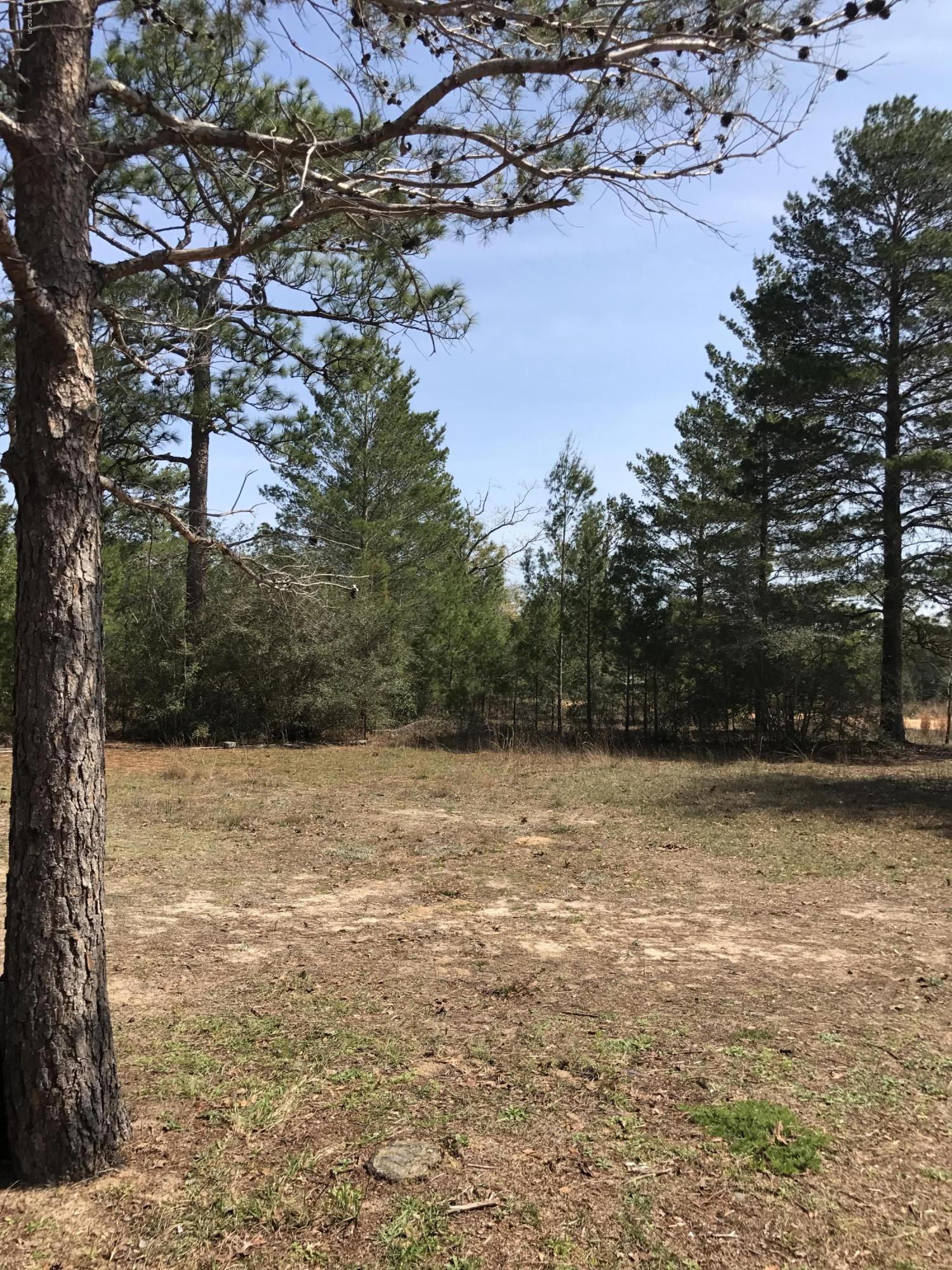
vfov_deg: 63.4
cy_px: 635
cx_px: 476
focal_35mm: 28
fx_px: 1027
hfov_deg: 49.7
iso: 20
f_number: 1.8
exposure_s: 1/2128
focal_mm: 3.99
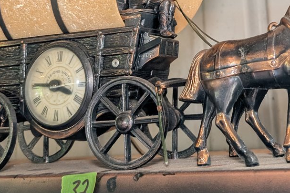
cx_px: 265
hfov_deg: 30.8
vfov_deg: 20.9
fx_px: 499
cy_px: -16
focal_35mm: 62
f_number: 1.68
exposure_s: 1/60.1
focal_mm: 6.9
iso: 155
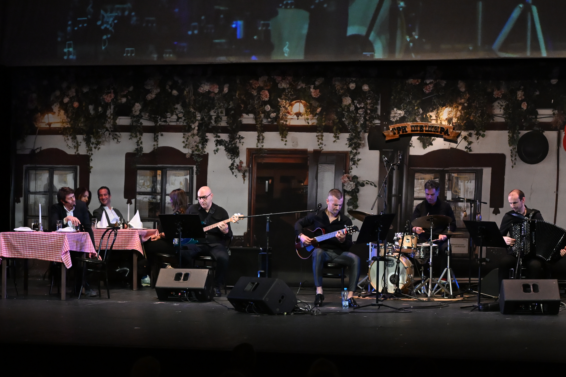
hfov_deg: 20.6
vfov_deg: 13.8
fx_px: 1557
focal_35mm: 99
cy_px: 194
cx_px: 291
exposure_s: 1/250
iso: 6400
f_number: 4
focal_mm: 64
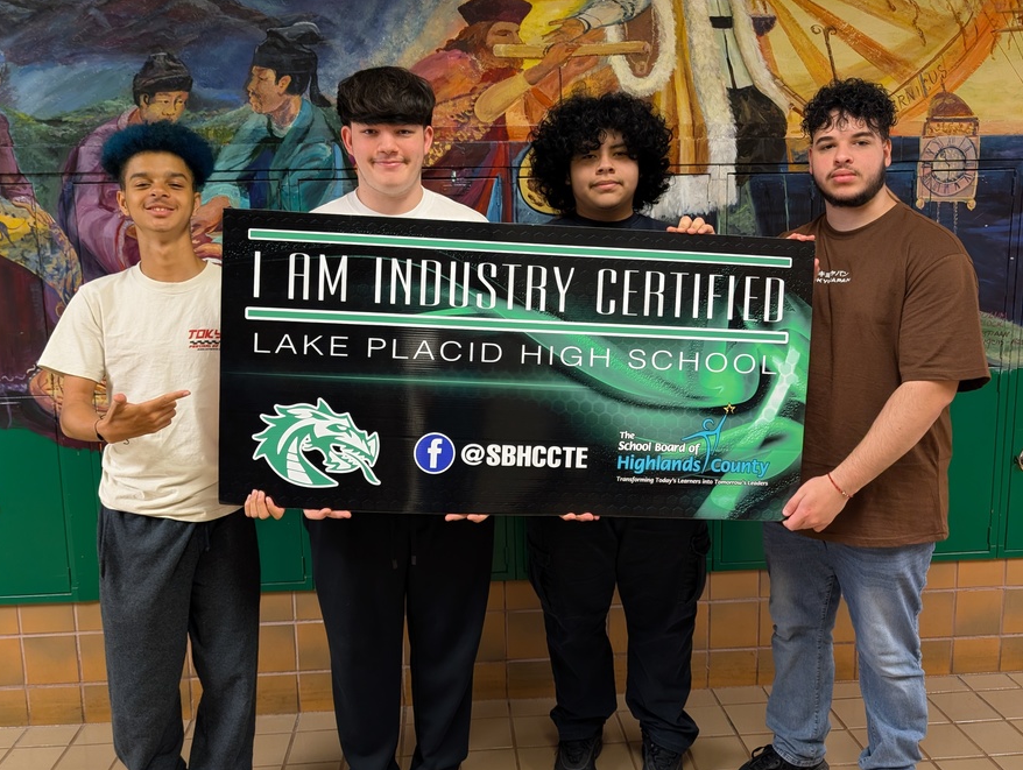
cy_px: 355
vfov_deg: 49.8
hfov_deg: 63.4
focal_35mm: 28
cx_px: 509
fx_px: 829
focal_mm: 6.9
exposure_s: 1/24
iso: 206
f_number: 1.68
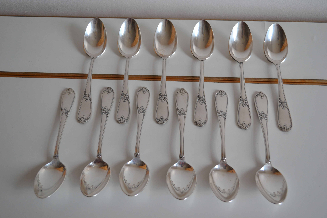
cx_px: 164
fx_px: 381
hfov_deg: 46.4
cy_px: 109
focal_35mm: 42
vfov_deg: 31.9
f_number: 5
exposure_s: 1/100
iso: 400
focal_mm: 28
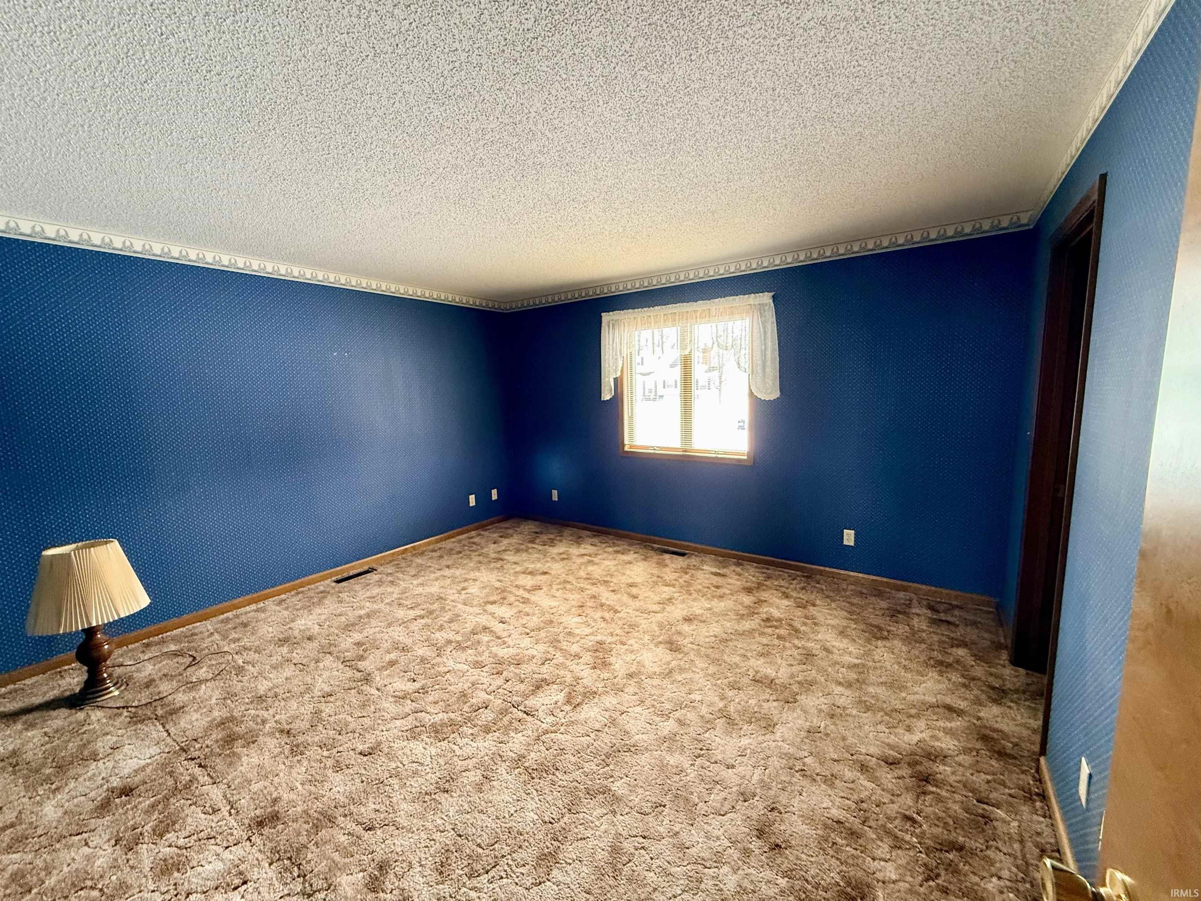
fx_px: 486
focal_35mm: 14
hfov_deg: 102.1
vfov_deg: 85.7
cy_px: 450
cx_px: 600
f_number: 2.2
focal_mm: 2.22
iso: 320
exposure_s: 1/67
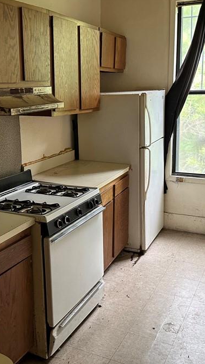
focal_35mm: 40
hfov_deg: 29.7
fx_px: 386
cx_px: 80
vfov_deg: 50.3
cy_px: 159
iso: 250
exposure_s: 1/111
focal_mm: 6.86
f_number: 1.78
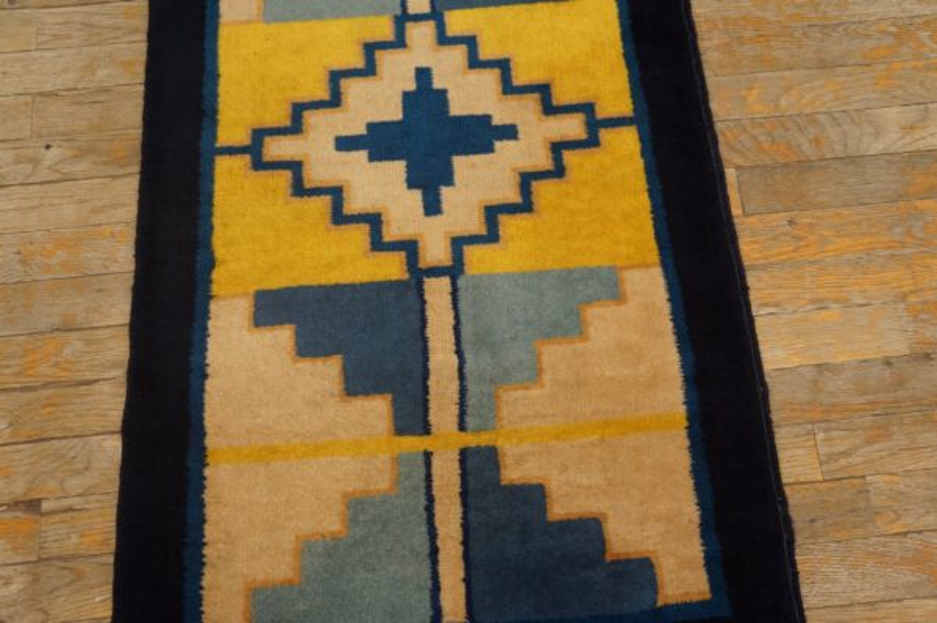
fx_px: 858
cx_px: 468
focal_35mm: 33
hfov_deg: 57.3
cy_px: 312
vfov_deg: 39.9
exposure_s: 1/60
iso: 800
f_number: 4
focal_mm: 22
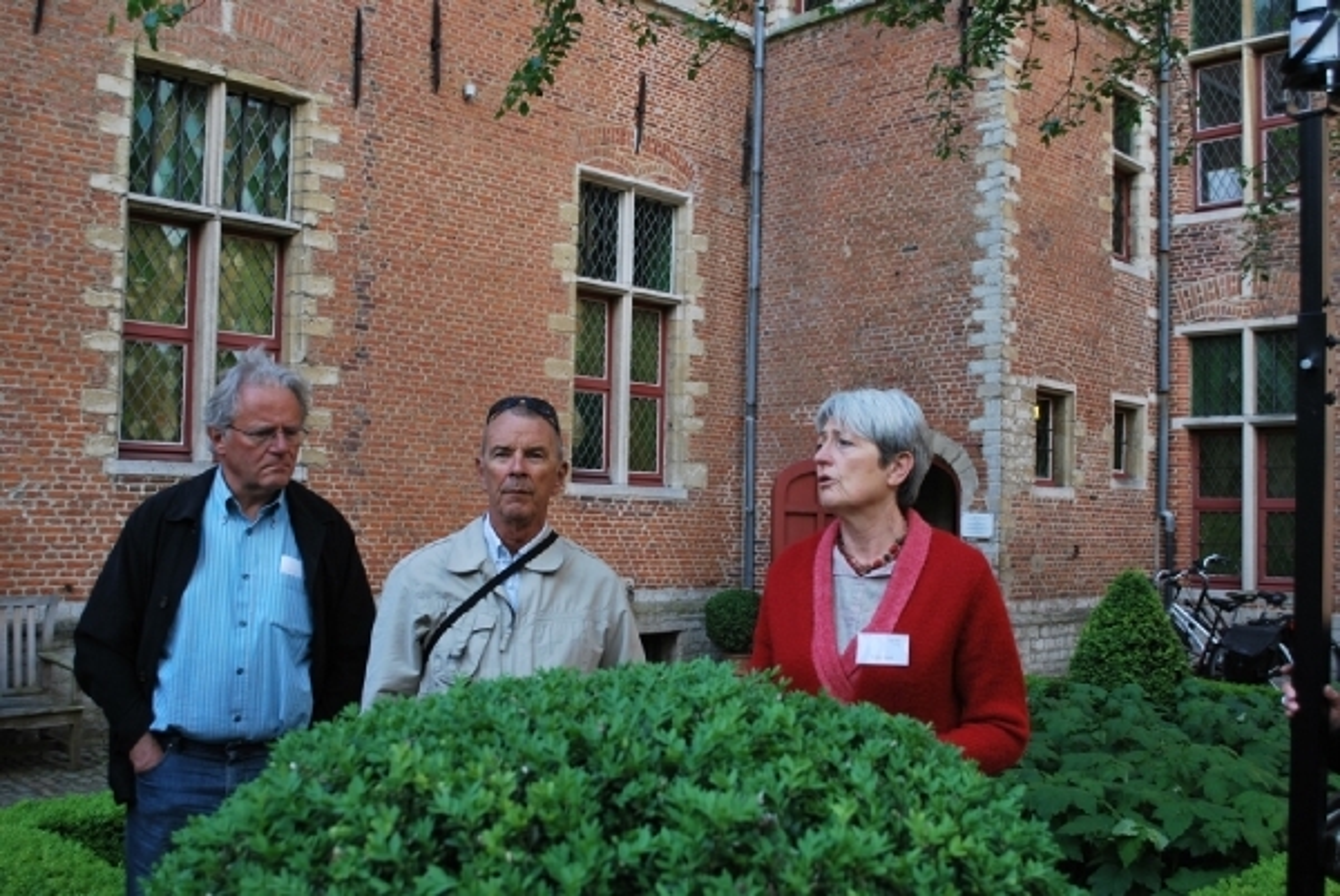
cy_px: 448
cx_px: 670
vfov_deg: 36.9
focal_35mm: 36
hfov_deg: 53.1
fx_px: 1341
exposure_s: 1/125
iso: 140
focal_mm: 24
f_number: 5.6
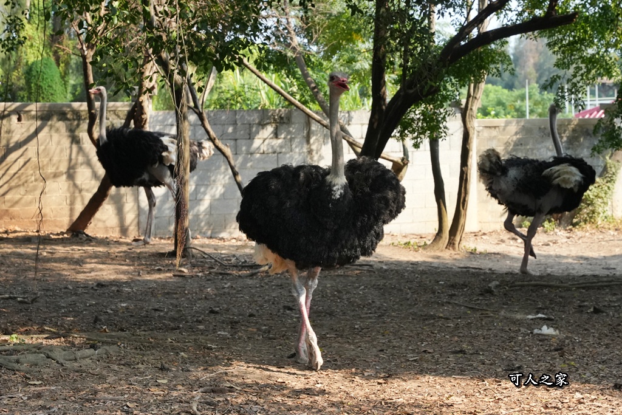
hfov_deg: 20.2
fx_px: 1745
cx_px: 311
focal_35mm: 101
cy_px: 208
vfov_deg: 13.6
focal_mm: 67.6
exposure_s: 1/1250
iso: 2500
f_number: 8
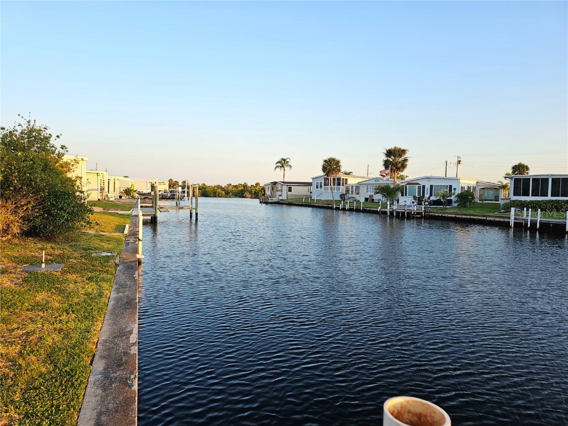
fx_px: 377
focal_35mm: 23
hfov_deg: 73.9
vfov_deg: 58.9
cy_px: 213
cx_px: 284
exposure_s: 1/123
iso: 10
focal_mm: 6.3
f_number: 1.7
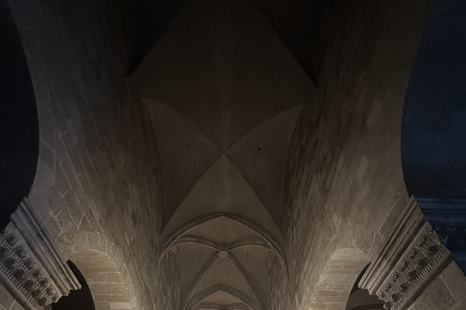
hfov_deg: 84.0
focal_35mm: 20
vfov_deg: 49.0
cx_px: 231
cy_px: 319
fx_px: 259
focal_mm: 2.22
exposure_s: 1/40
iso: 1250
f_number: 2.2
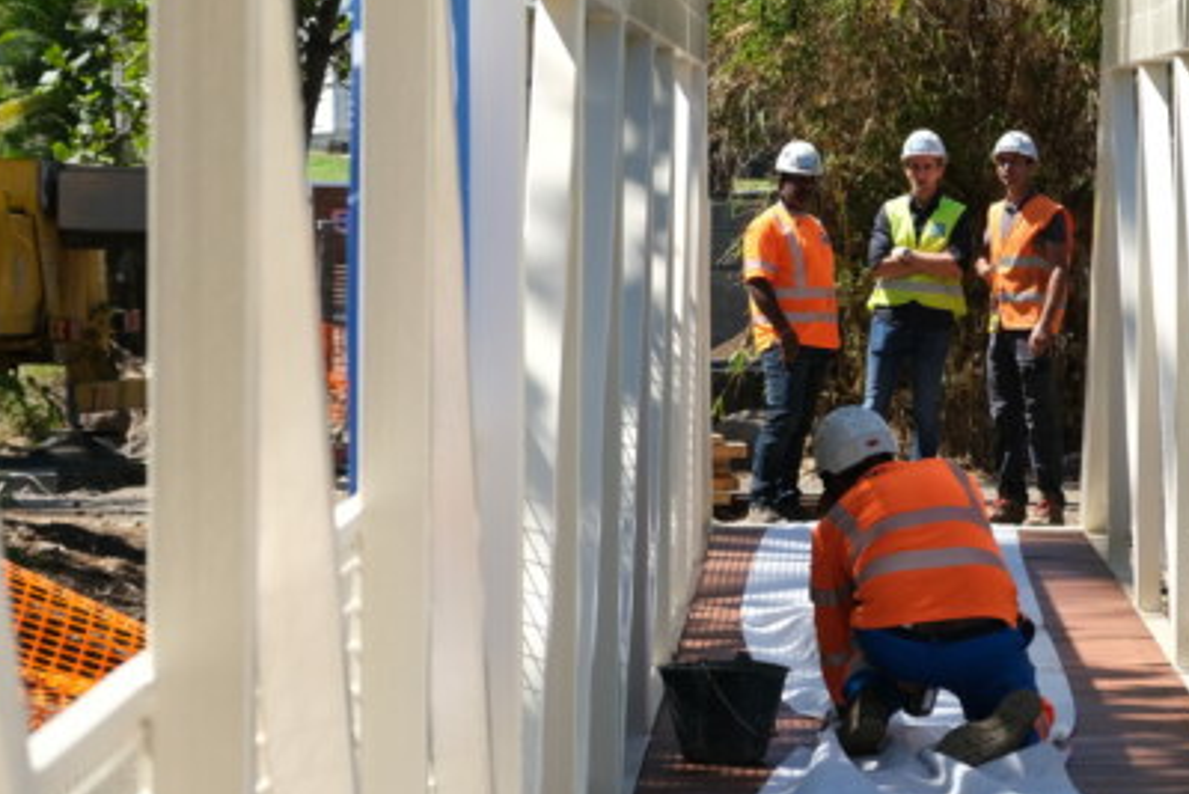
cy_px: 483
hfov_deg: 12.4
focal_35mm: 166
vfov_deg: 8.3
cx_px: 803
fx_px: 5484
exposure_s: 1/1250
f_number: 4
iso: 250
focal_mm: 55
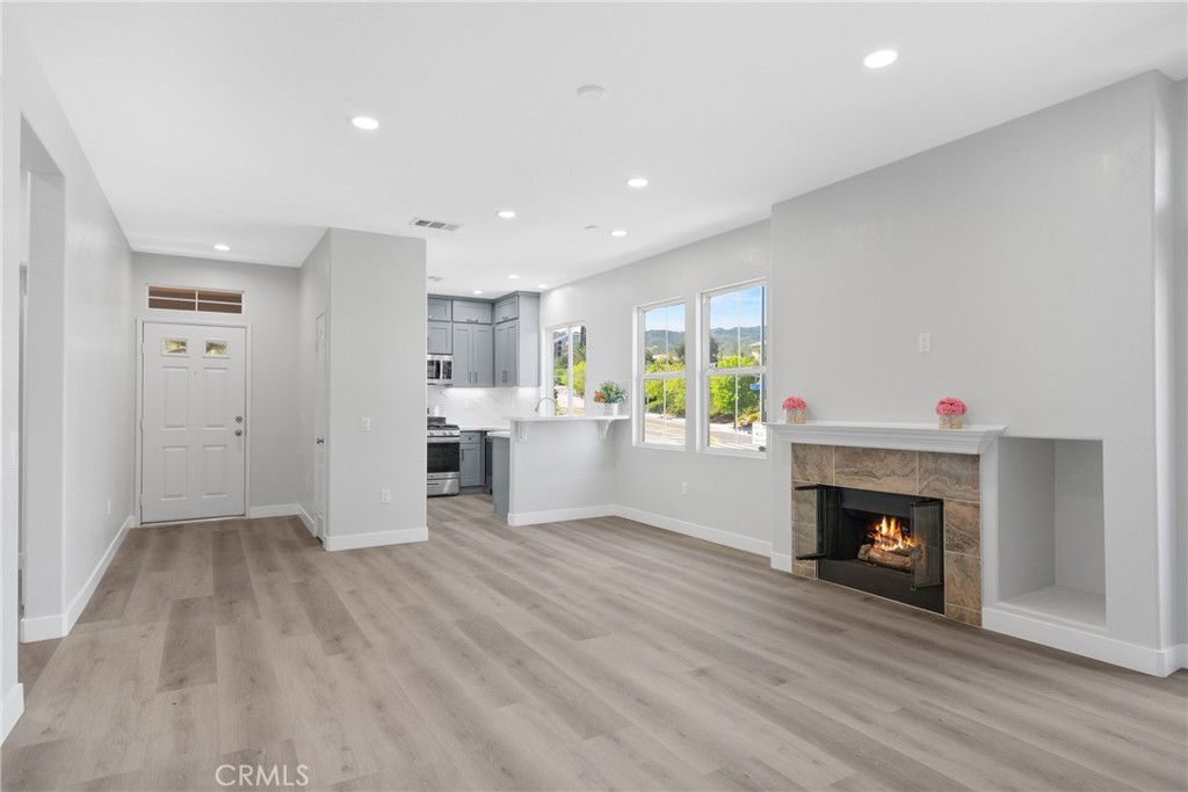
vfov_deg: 61.9
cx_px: 594
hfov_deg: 84.0
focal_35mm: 20
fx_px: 660
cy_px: 396
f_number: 9.5
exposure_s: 1/10
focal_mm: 20
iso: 320
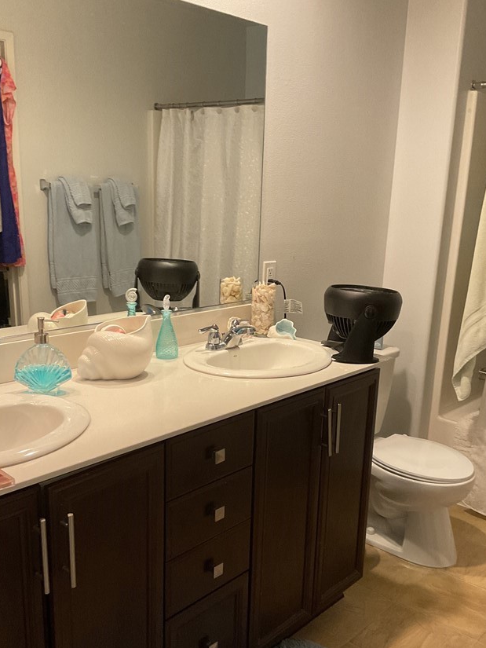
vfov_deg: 51.1
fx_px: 674
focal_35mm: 36
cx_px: 246
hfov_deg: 39.7
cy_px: 375
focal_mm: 3
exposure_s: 1/60
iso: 200
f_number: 1.8
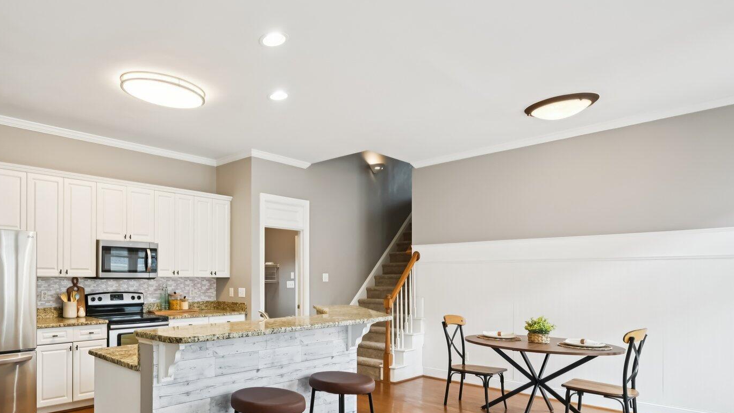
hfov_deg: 75.3
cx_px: 184
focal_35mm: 22
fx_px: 428
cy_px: 279
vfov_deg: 50.5
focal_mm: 14
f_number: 8
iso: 400
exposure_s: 1/15
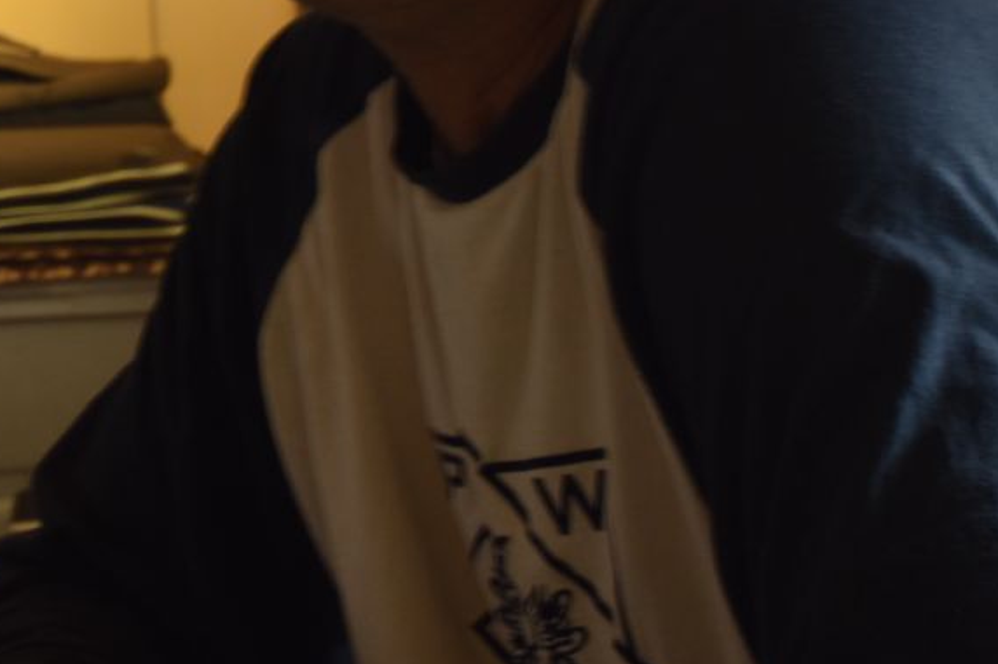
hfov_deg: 14.8
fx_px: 3575
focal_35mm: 129
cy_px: -109
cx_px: -501
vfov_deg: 10.5
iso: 125
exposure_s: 1/15
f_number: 4.5
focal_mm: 24
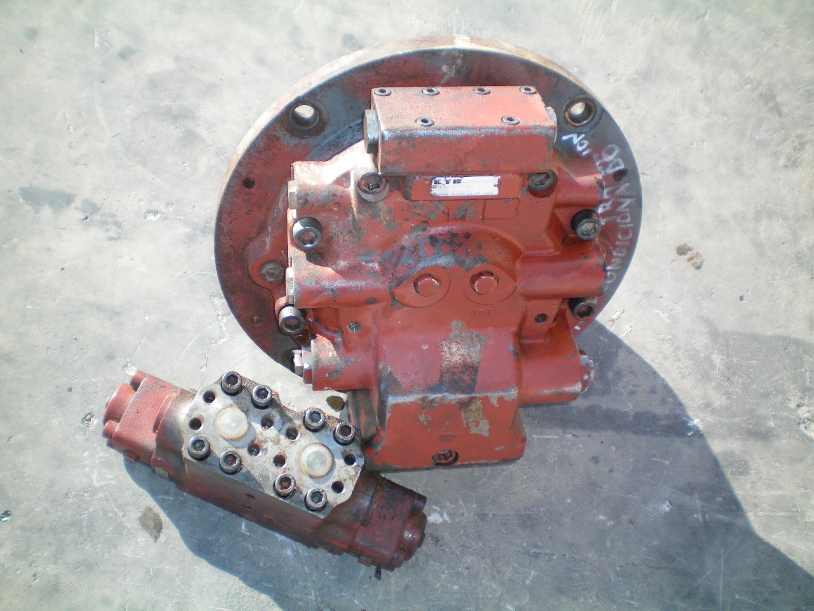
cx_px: 407
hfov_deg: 49.0
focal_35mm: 38
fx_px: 894
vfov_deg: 37.7
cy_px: 306
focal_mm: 6.3
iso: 64
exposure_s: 1/250
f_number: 3.1
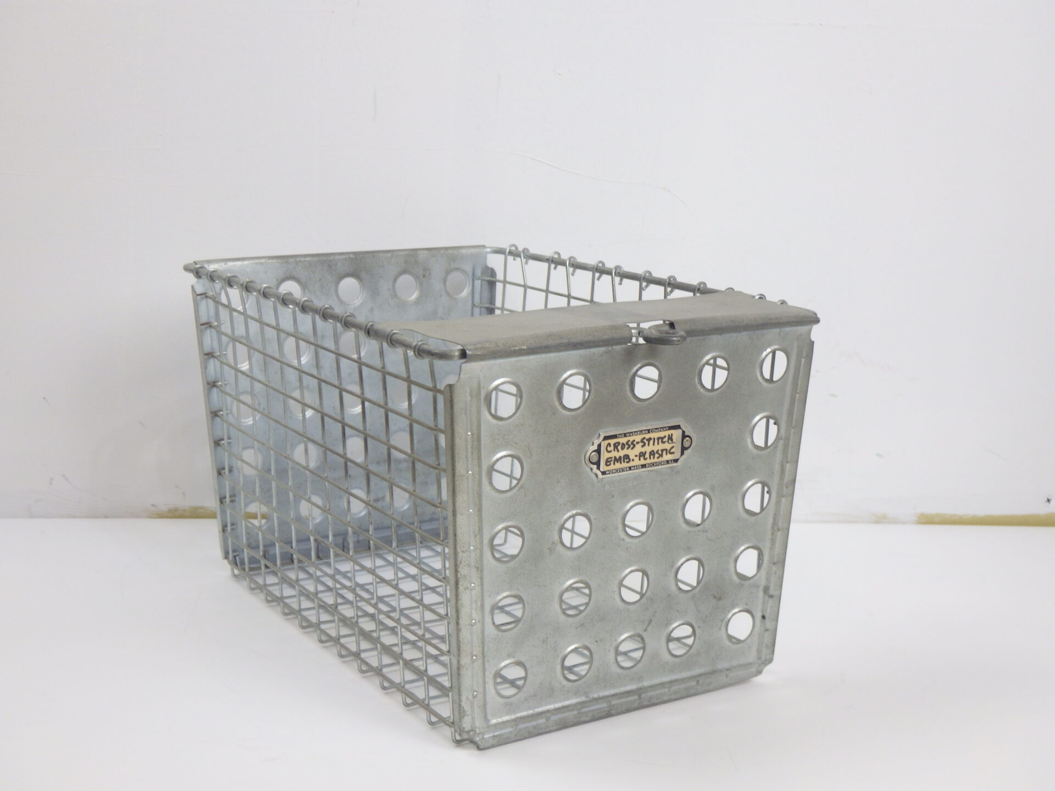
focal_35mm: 51
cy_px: 396
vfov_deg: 28.6
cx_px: 528
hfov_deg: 37.5
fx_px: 1554
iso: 125
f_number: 4.4
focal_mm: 9.1
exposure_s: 1/15
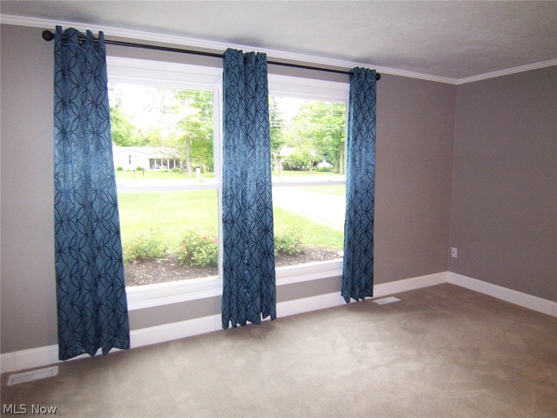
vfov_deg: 58.9
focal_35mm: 23
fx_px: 370
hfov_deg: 73.9
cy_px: 209
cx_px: 278
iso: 200
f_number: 2.8
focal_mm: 3.8
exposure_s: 1/30
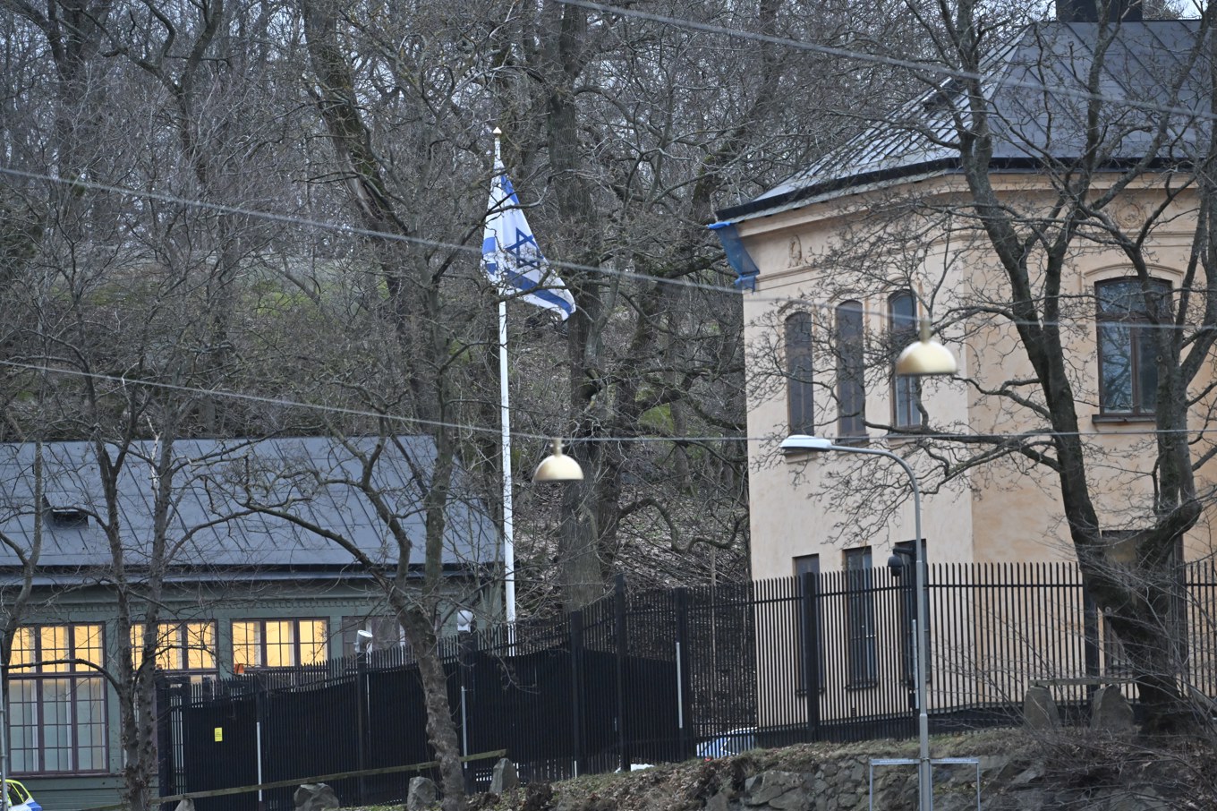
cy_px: 406
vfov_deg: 4.2
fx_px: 11152
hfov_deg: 6.2
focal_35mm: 330
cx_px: 608
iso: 4000
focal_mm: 330
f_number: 5.6
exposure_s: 1/160
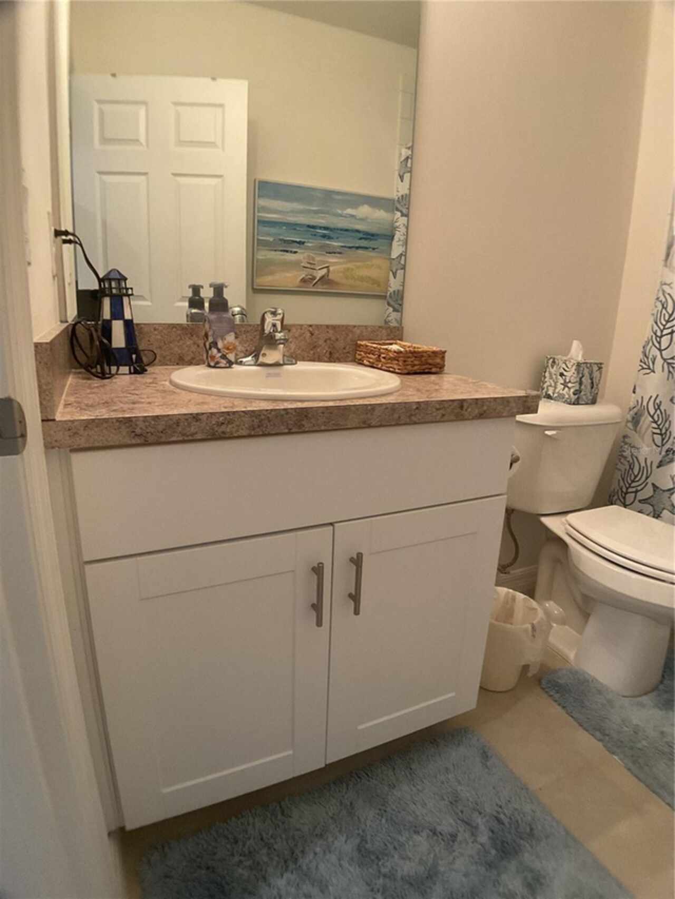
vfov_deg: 61.7
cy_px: 450
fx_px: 754
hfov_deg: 48.2
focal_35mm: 29
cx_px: 338
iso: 200
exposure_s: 1/60
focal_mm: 3
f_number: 1.8
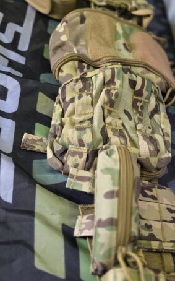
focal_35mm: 43
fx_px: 329
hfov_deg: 29.5
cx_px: 121
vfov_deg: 46.1
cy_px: 162
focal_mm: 6.3
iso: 160
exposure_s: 1/100
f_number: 1.7
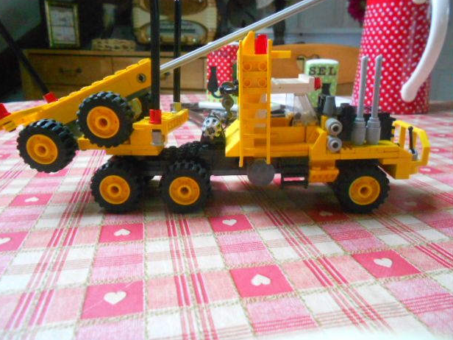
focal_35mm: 27
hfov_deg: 65.3
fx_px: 353
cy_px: 168
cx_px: 226
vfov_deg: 51.4
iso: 800
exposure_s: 1/8
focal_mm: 4.6
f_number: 3.2
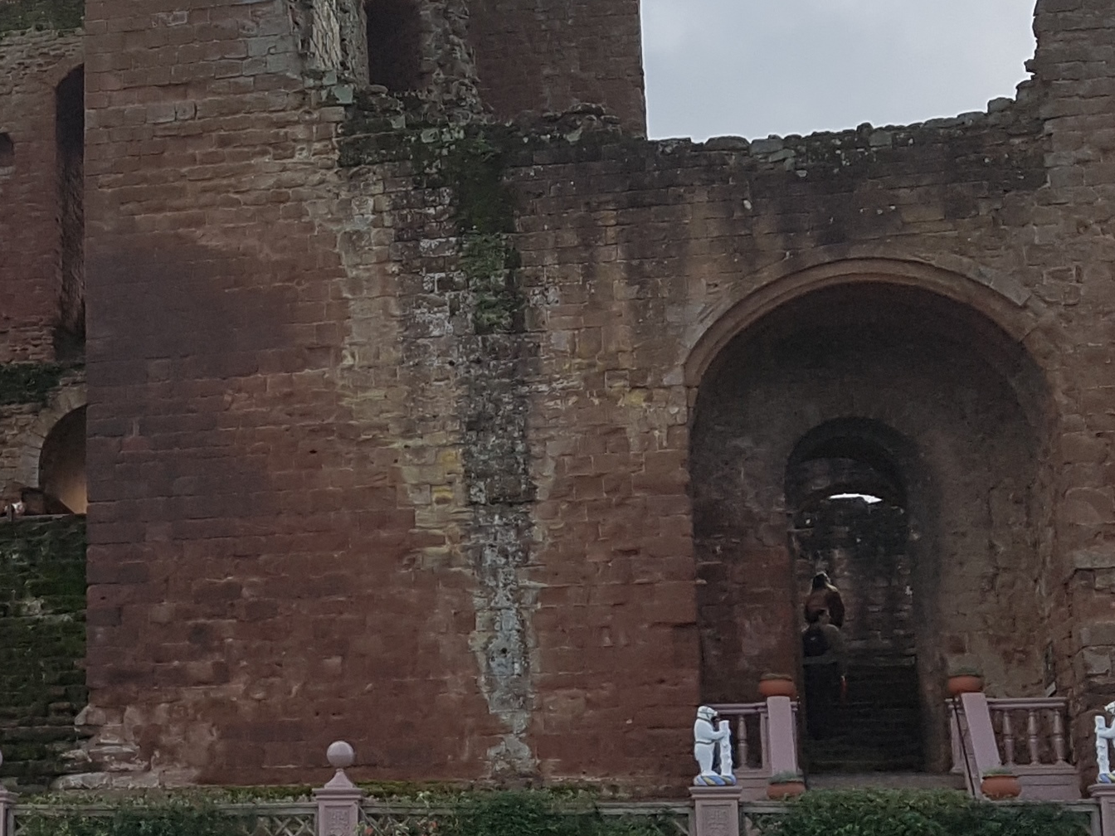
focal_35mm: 78
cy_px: 451
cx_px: 70
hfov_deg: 24.2
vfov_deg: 18.9
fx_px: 2512
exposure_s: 1/2184
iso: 50
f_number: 1.7
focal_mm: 4.2
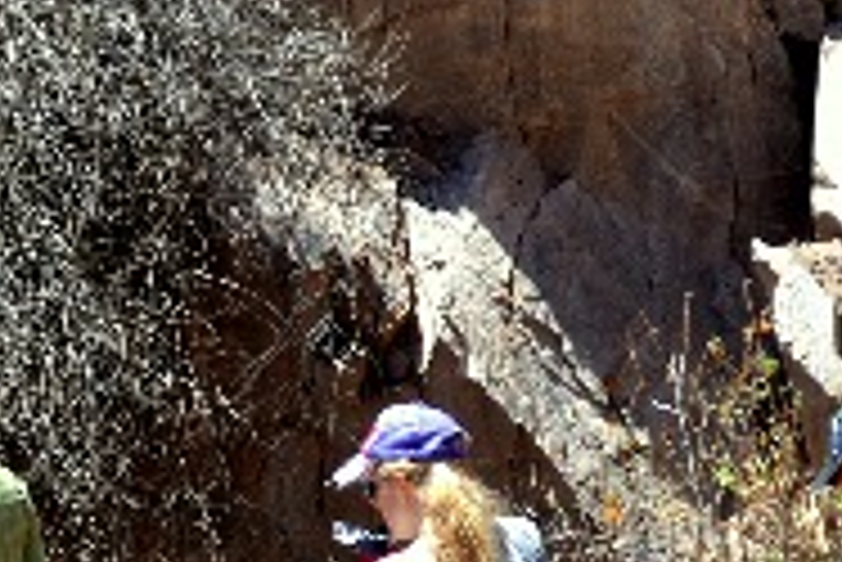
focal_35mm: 357
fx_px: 8360
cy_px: 656
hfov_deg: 5.8
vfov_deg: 3.8
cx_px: 14
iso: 100
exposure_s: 1/160
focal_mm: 55
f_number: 6.3
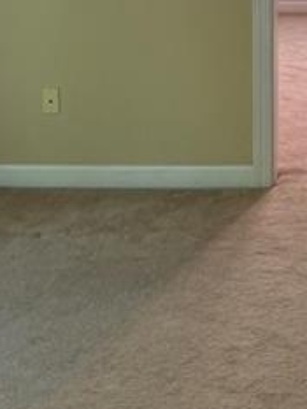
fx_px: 933
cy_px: -42
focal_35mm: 79
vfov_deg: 23.2
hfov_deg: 17.5
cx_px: 405
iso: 125
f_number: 1.78
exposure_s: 1/60
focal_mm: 6.76
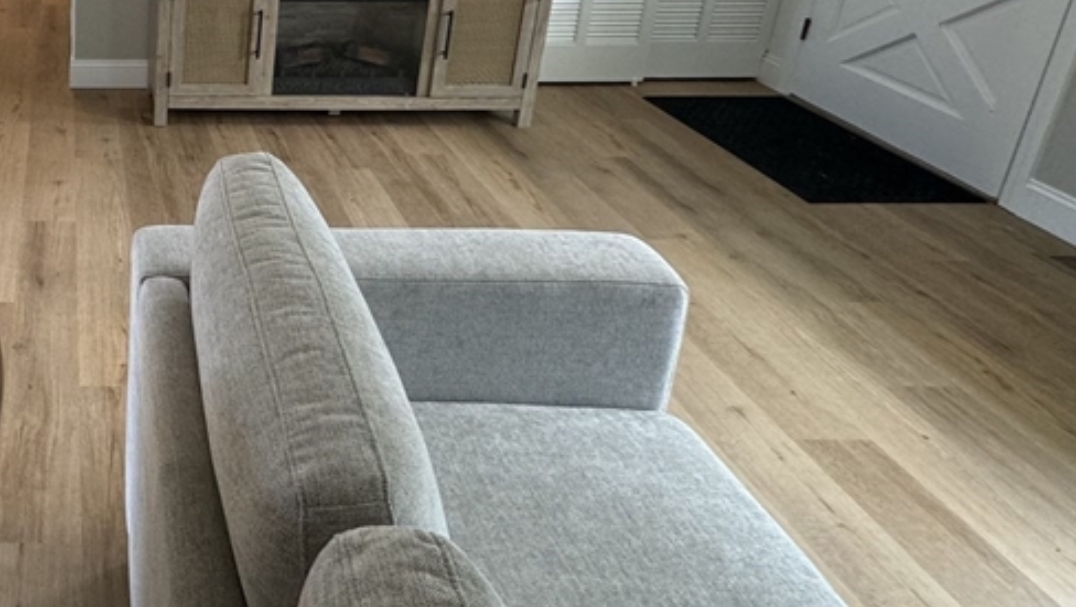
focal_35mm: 32
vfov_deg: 34.0
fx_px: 913
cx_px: 49
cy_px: 22
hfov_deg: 51.4
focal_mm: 2.22
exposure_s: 1/120
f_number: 2.2
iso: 160
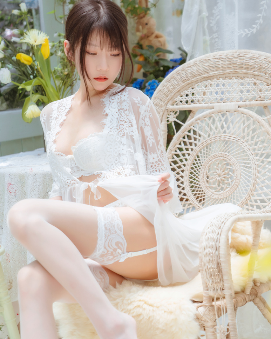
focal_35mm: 102
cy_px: 224
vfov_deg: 18.8
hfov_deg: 15.1
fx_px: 1022
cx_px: 130
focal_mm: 70
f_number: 2.8
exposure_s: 1/2000
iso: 160
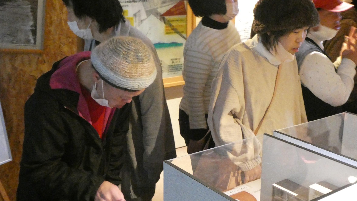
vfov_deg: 27.1
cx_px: 180
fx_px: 417
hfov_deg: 46.4
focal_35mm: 44
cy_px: 99
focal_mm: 6.7
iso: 1600
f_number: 3.7
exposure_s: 1/13
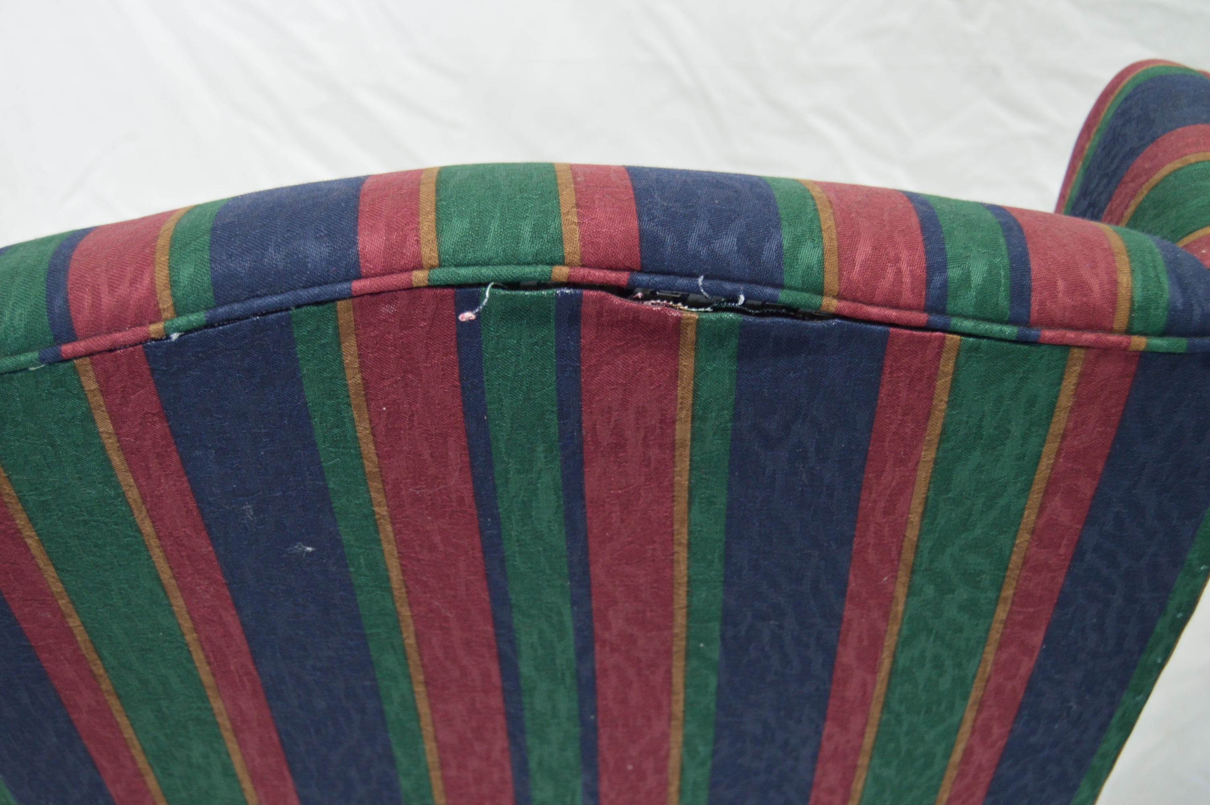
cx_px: 605
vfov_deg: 28.9
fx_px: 1562
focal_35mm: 46
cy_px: 402
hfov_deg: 42.4
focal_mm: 31
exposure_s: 1/13
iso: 800
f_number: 4.2
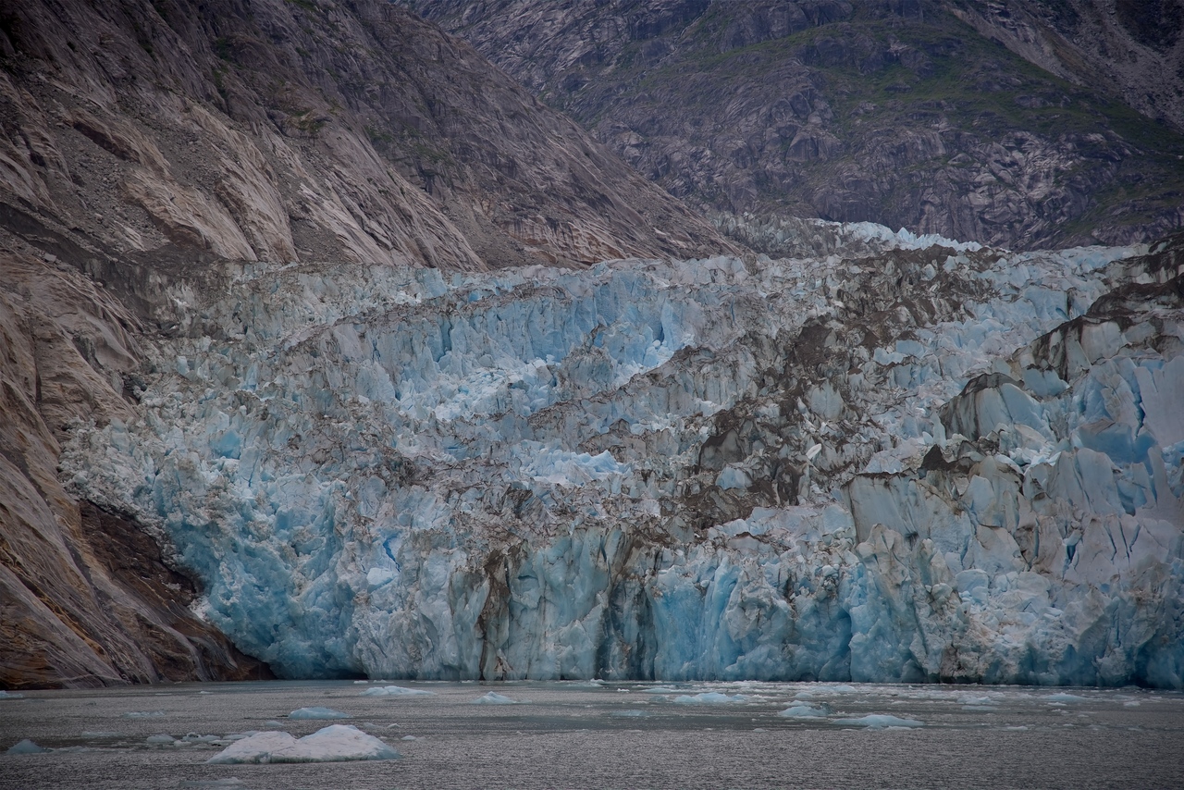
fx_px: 3947
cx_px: 592
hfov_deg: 17.1
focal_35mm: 120
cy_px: 395
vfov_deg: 11.4
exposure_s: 1/250
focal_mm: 120
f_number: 4.5
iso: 100
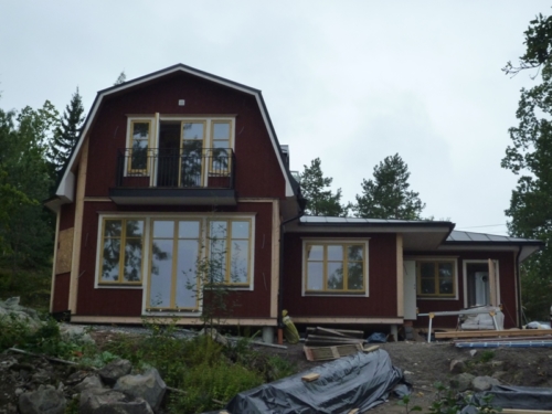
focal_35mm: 56
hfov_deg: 34.3
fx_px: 893
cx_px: 276
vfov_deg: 26.1
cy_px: 207
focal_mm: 9.9
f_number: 4.5
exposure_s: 1/200
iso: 250
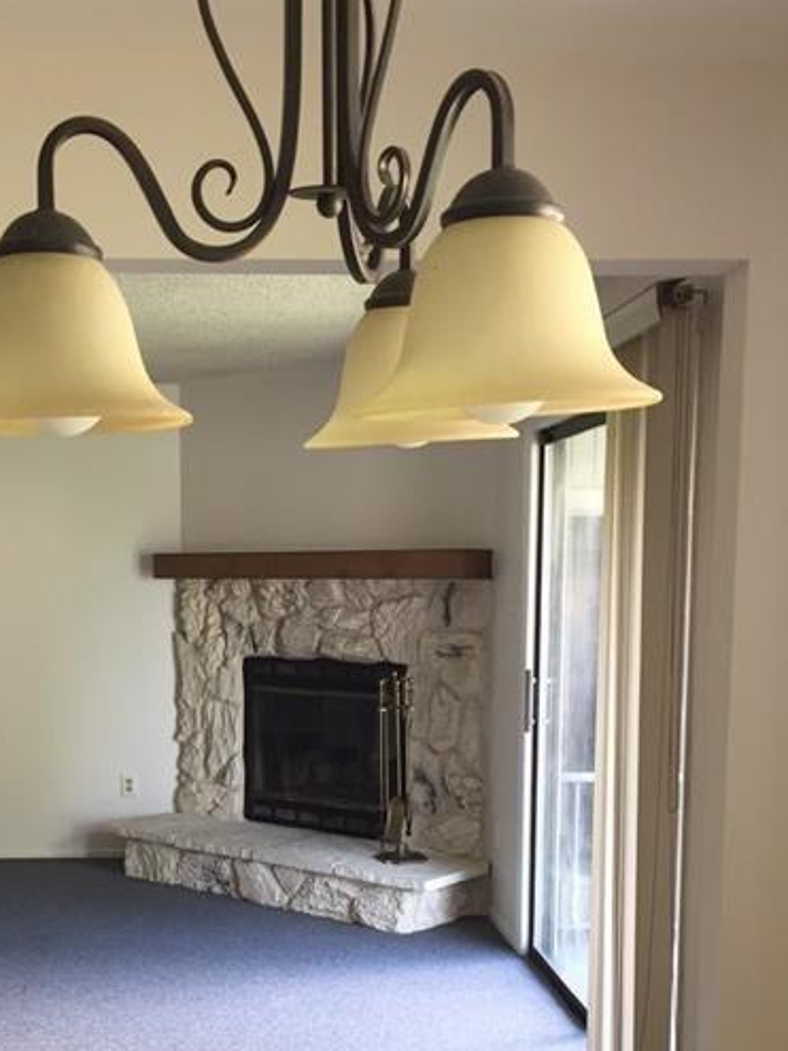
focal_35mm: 45
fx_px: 1366
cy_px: 711
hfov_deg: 32.1
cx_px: 312
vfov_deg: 41.5
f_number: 2.2
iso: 64
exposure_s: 1/30
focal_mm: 4.15
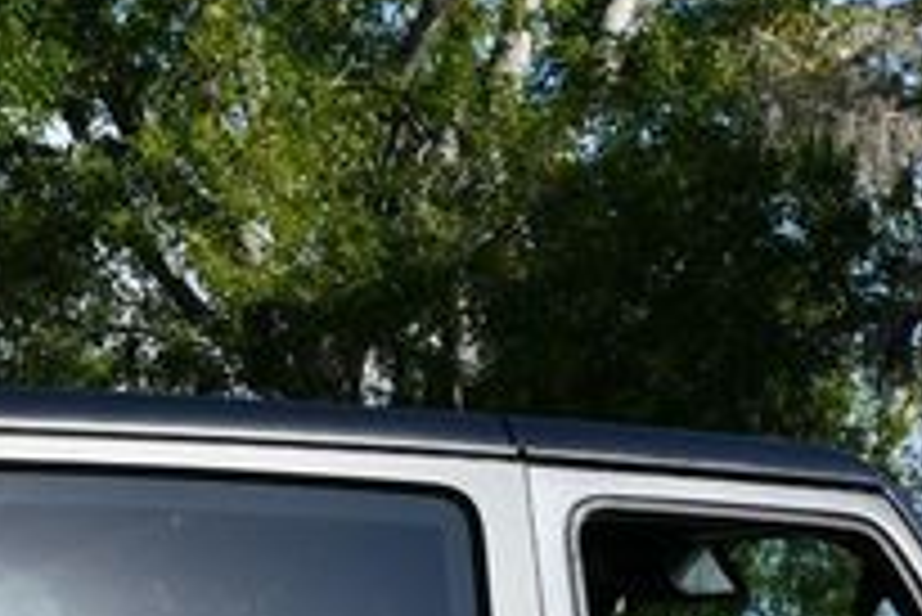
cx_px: 472
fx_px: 4972
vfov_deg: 7.0
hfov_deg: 10.6
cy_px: 818
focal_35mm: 194
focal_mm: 31
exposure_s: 1/250
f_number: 8
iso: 100
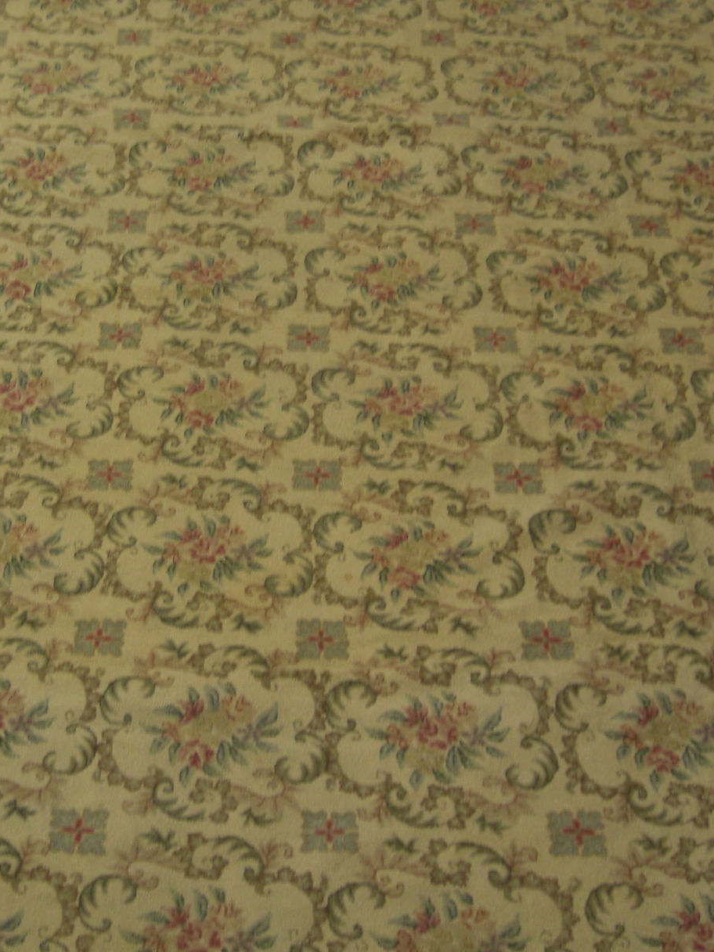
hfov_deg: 22.7
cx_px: 158
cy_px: 338
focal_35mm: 64
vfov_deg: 30.1
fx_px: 1760
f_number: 2.8
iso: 200
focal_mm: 7.9
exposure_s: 1/40
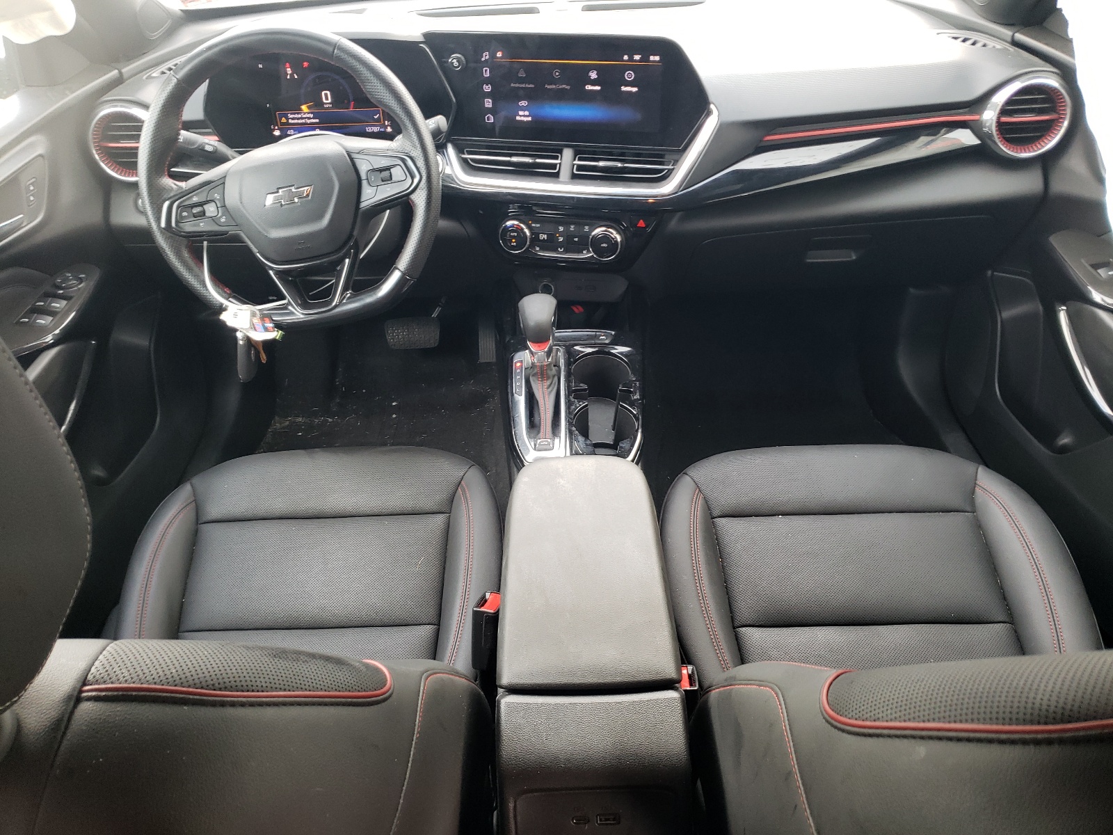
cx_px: 556
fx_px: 836
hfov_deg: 67.3
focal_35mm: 26
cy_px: 418
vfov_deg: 53.1
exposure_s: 1/50
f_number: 1.5
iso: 79
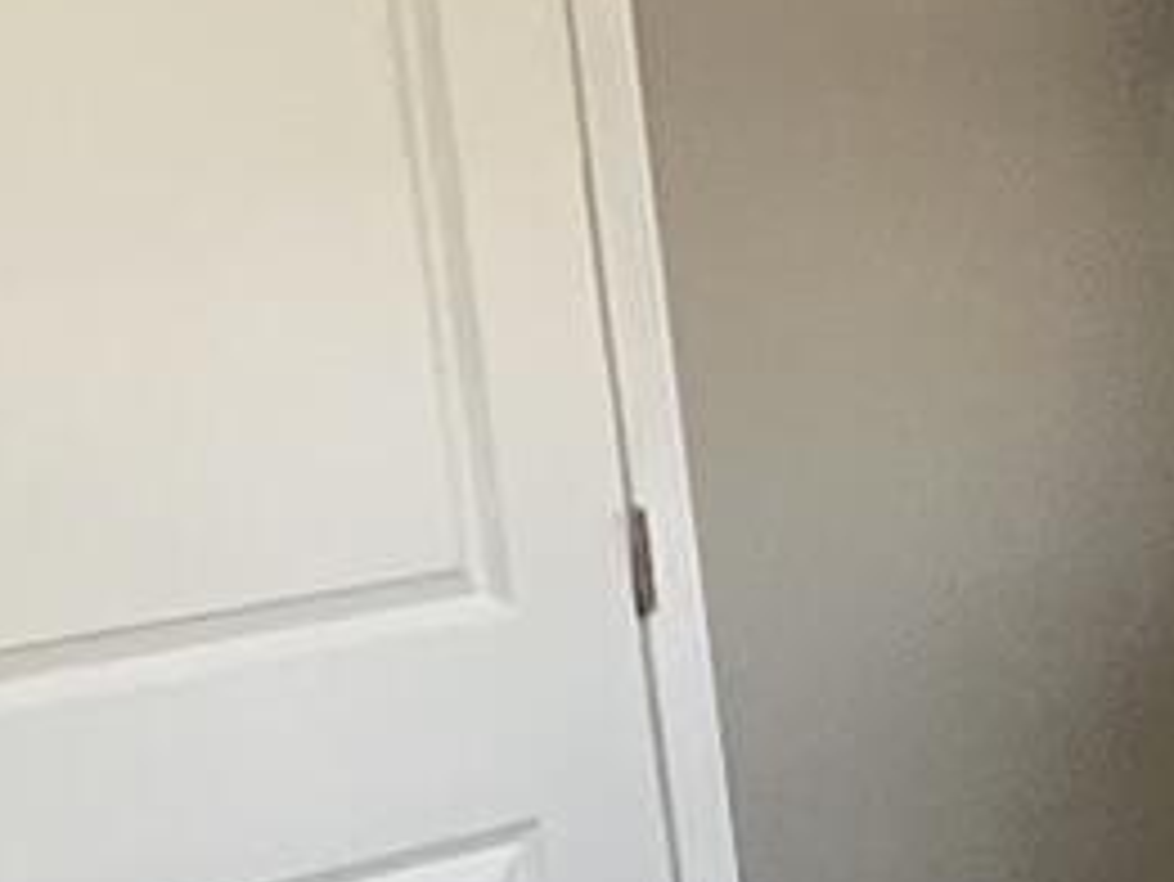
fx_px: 3461
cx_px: 2582
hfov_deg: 14.6
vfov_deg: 14.5
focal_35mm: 102
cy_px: 662
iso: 640
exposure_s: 1/60
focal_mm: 1.57
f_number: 1.8
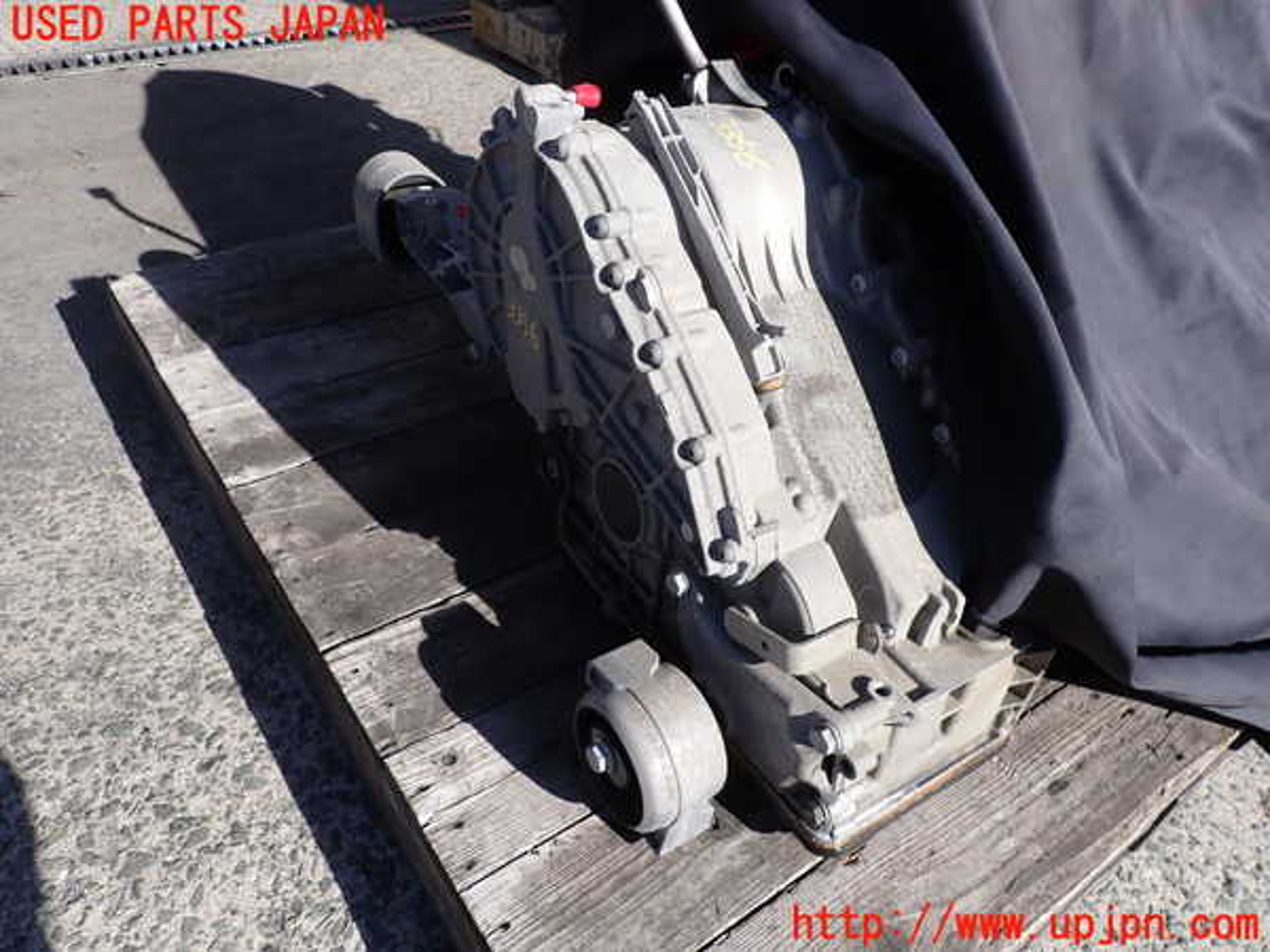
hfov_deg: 69.4
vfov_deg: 54.9
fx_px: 917
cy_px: 476
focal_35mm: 25
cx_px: 635
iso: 100
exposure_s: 1/800
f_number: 2.8
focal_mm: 4.5
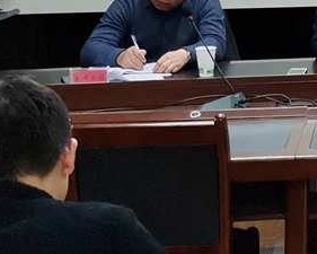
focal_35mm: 112
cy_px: -68
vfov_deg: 13.3
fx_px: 1051
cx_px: 502
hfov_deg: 15.5
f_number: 1.8
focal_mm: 4.75
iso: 320
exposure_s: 1/100
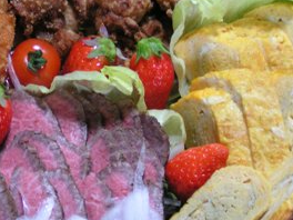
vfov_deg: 13.8
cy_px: 104
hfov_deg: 18.3
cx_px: 70
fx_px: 906
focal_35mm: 107
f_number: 3.2
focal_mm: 9.7
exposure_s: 1/30
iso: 200
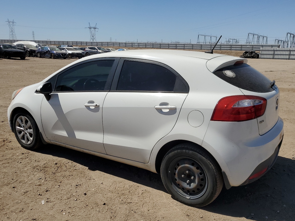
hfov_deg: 59.9
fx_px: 256
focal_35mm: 30
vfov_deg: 46.8
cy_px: 114
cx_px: 160
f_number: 1.5
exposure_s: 1/10000
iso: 50
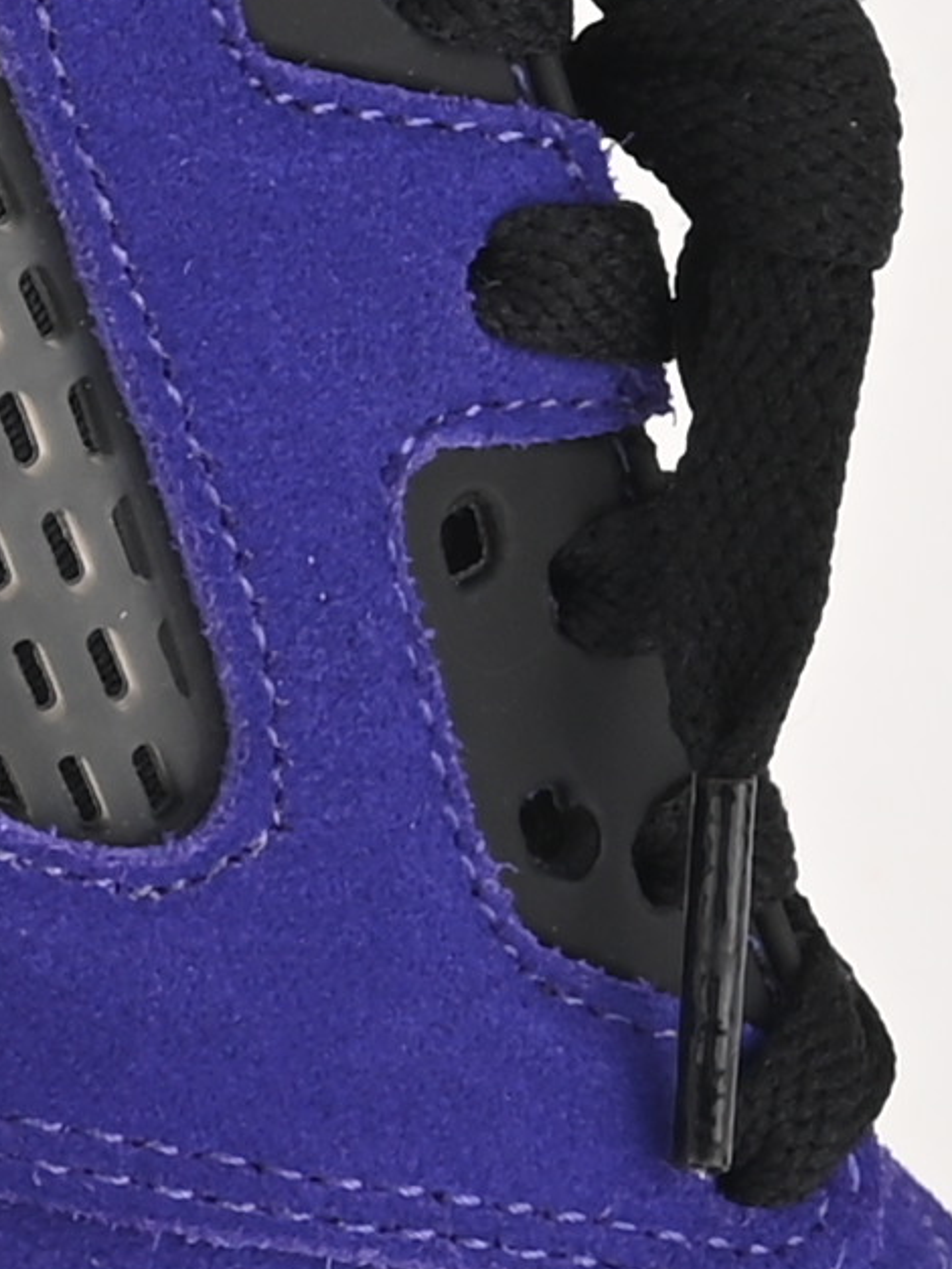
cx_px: -3774
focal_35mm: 351
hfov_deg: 3.8
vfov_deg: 5.6
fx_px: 12862
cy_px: -241
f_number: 11
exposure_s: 1/200
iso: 100
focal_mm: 38
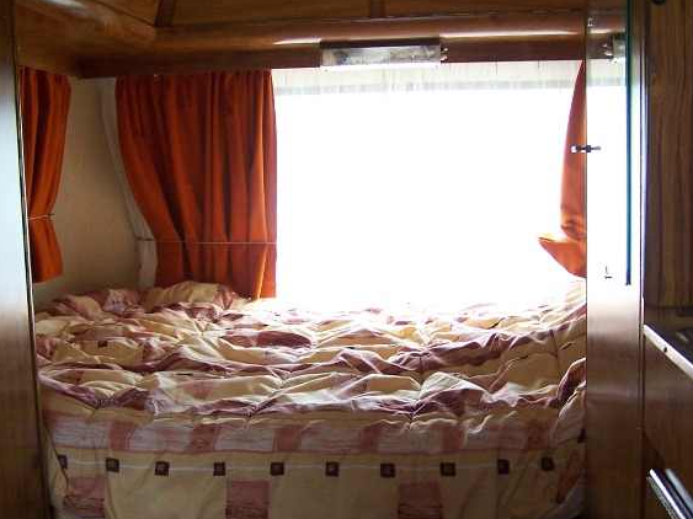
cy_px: 326
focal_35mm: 54
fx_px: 1081
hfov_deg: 35.5
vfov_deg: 26.9
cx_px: 371
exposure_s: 1/10
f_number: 2.8
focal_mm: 6.3
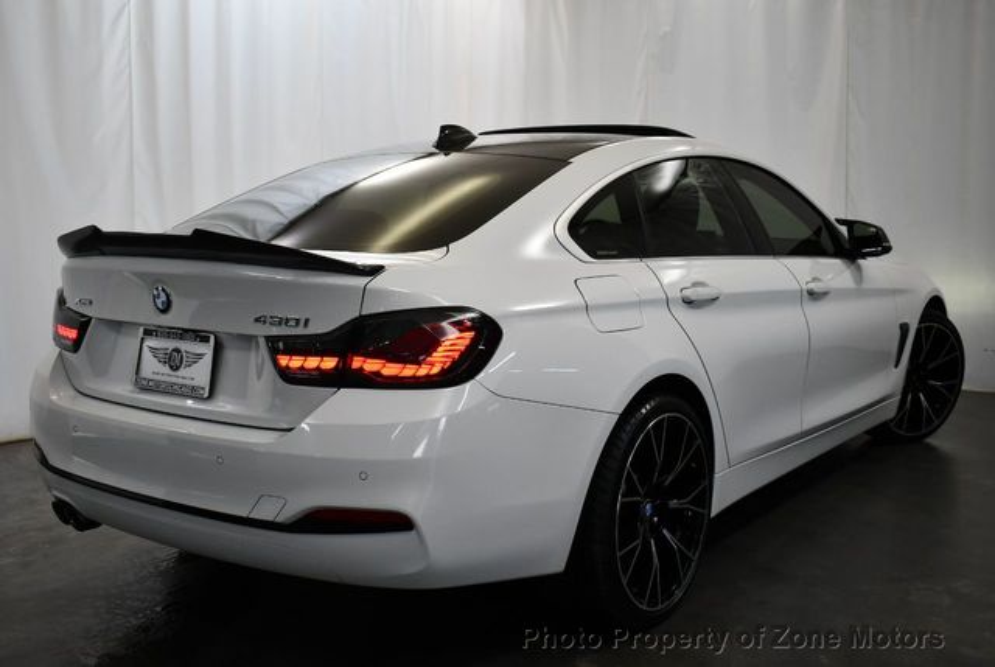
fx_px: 1163
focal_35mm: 42
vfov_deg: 32.0
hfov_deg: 46.3
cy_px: 334
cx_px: 498
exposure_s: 1/250
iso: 640
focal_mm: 21
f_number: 3.8
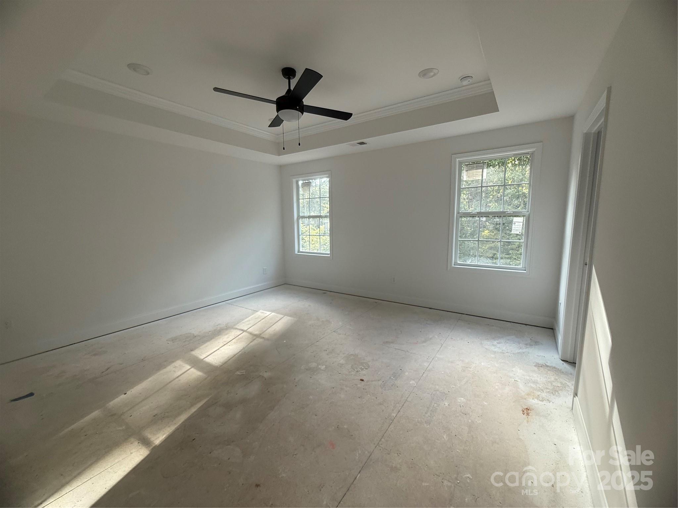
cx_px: 339
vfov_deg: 85.7
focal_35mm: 14
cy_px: 254
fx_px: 274
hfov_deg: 102.1
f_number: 2.2
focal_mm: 2.22
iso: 80
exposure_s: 1/99
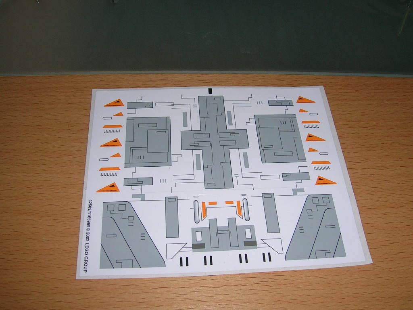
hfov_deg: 52.6
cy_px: 155
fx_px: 418
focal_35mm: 35
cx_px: 206
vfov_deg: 40.7
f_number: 4.8
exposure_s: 1/60.1
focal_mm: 5.4
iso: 50
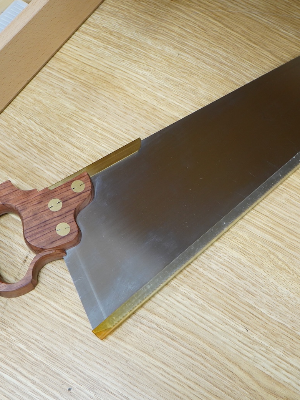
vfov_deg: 41.2
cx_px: 172
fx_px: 531
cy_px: 187
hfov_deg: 31.5
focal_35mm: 46
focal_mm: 29
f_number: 6.3
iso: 2500
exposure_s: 1/100
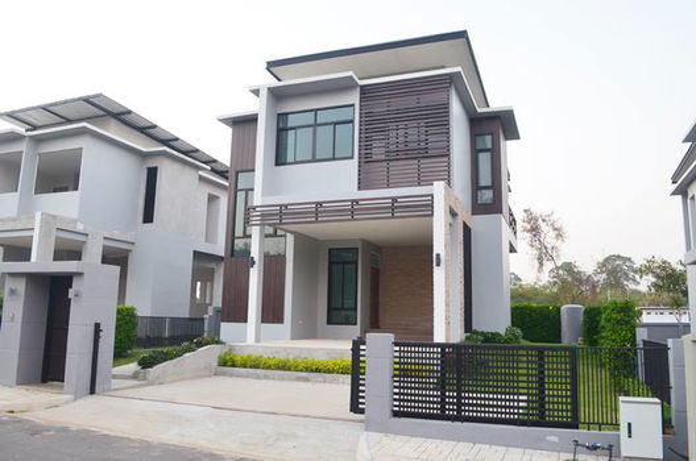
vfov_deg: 47.8
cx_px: 348
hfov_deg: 67.5
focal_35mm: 27
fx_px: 521
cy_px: 230
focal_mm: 18
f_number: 8
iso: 800
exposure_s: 1/15
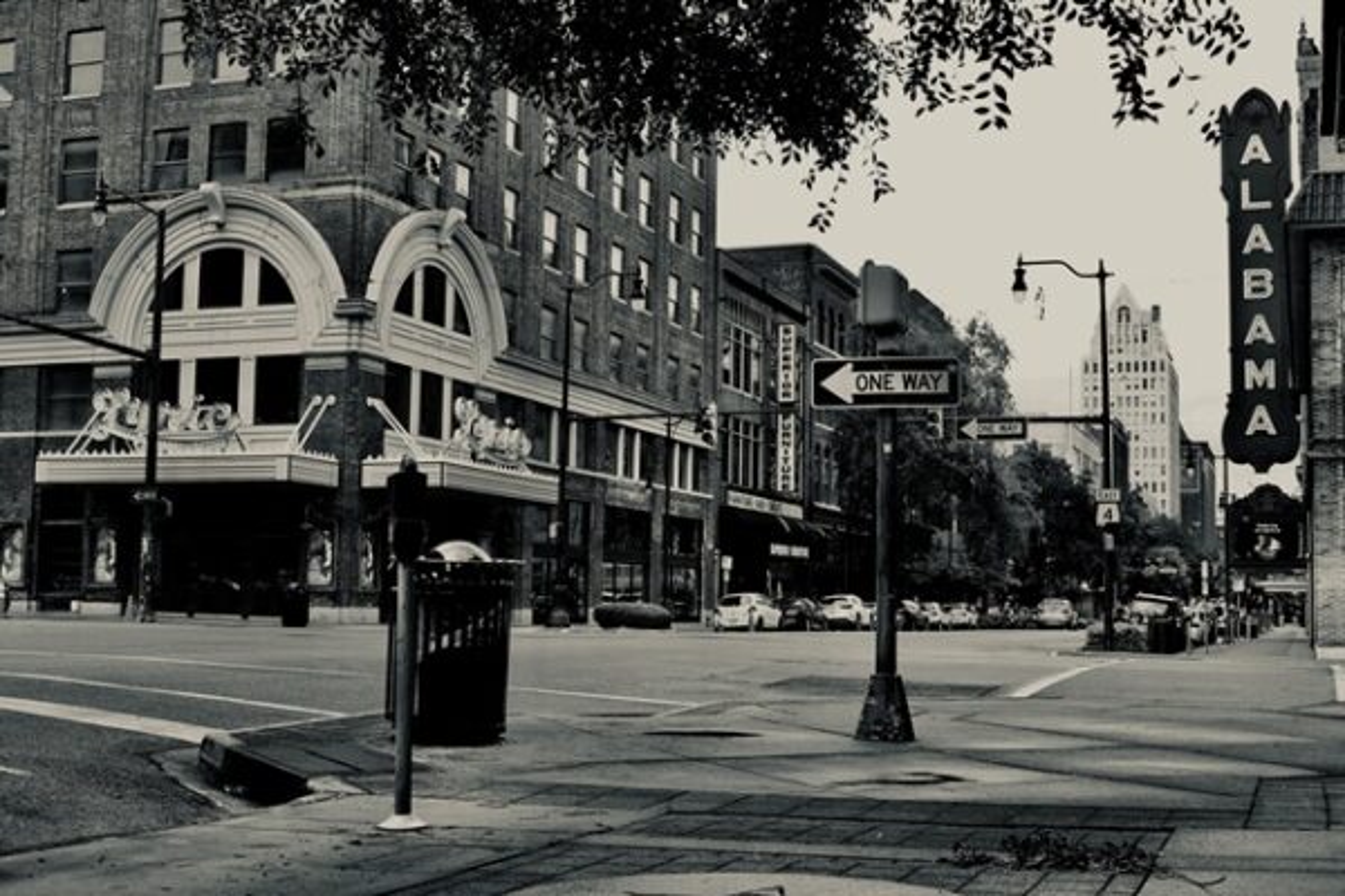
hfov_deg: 42.7
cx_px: 672
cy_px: 448
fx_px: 1718
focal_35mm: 46
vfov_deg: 29.2
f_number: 8
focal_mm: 31
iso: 400
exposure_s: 1/400
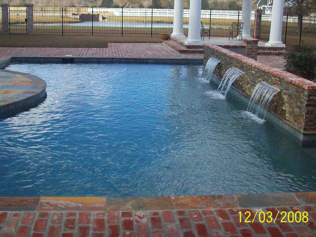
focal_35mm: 46
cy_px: 98
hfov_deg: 41.2
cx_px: 140
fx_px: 420
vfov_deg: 31.5
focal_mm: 6.2
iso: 200
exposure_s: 1/545
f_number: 5.6
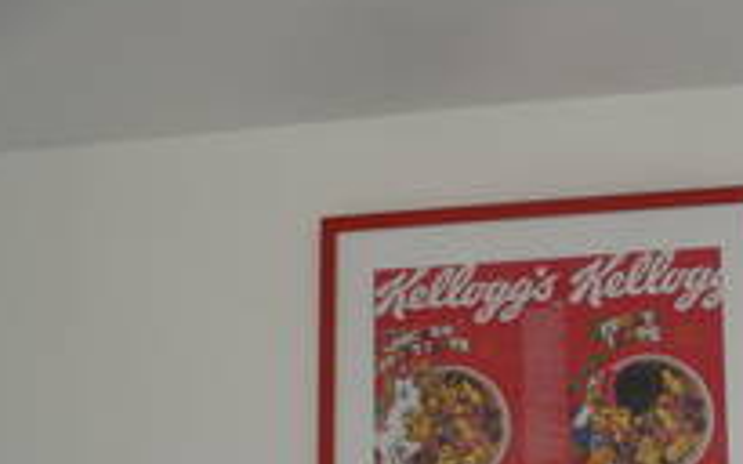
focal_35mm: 65
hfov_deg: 30.9
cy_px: 410
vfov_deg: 19.7
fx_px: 1316
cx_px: 573
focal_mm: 5.8
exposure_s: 1/15
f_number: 2.8
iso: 200
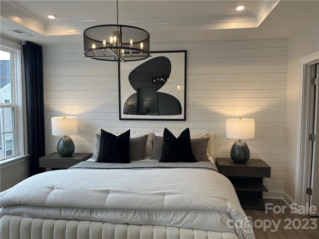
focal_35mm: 26
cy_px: 120
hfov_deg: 67.3
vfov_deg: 53.1
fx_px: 240
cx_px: 160
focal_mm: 5.1
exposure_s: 1/162
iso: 40
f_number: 1.6
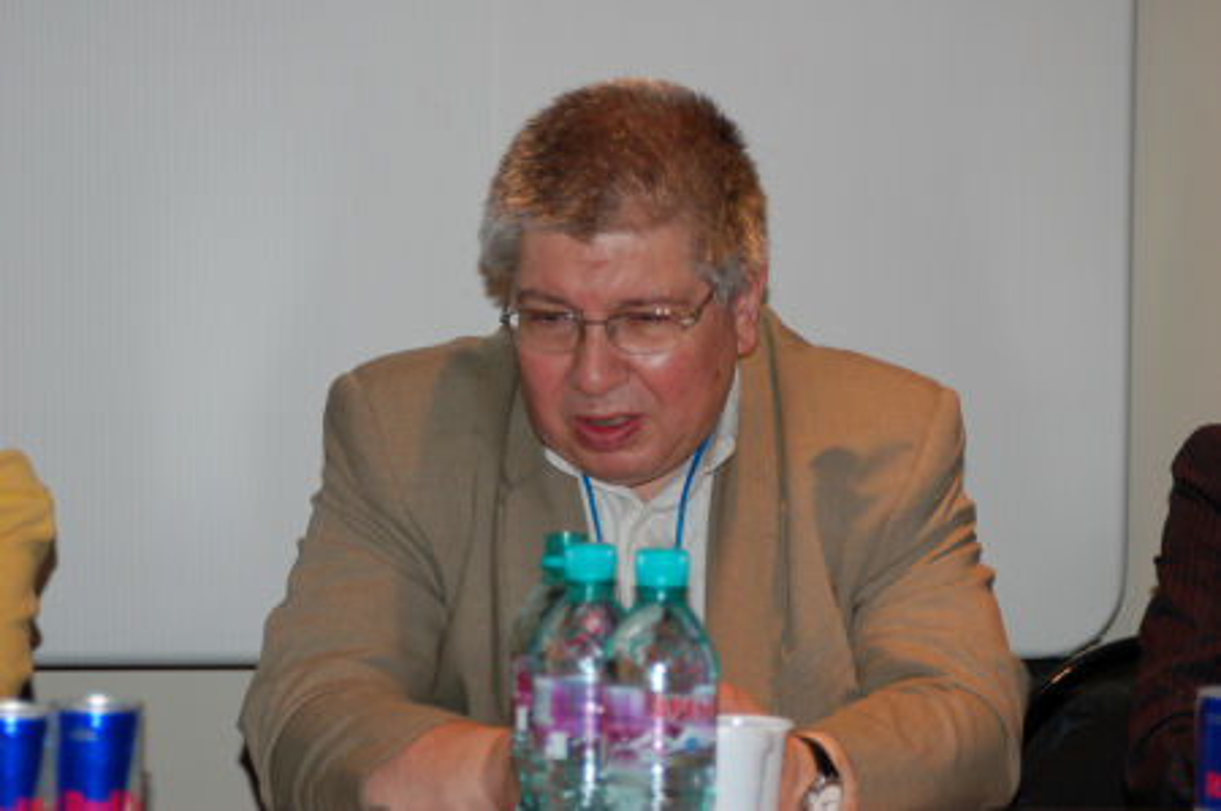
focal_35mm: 105
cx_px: 610
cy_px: 406
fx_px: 3557
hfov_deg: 19.5
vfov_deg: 13.0
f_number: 4.5
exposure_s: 1/60
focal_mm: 70
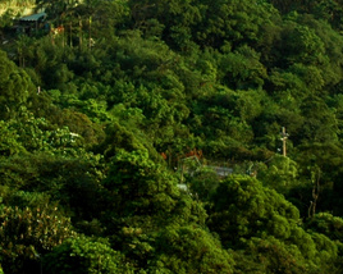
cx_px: 123
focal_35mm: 172
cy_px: -48
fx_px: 1745
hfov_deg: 11.2
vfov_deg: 8.9
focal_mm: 32
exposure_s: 1/320
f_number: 4.5
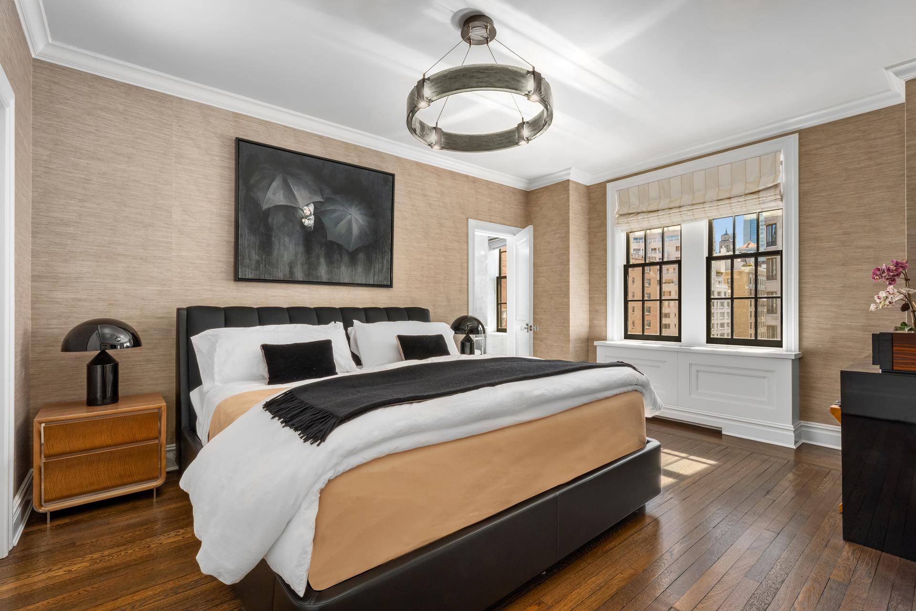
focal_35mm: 16
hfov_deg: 96.7
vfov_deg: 73.7
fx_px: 407
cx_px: 458
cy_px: 306
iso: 500
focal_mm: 16
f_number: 22
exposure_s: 3
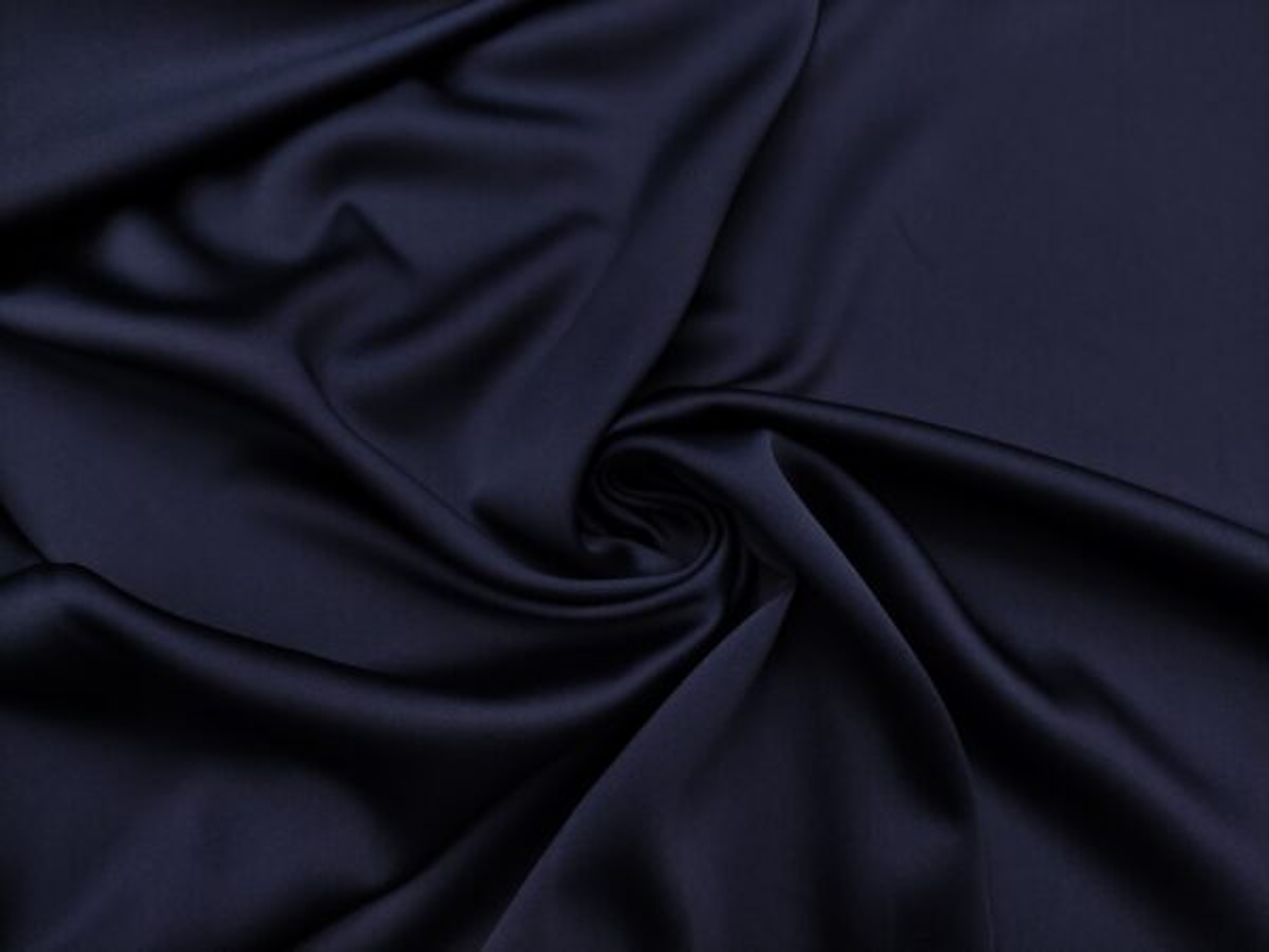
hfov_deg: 69.4
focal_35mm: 25
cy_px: 476
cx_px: 634
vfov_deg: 54.9
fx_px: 916
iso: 160
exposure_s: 1/80
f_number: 1.89
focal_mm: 5.43
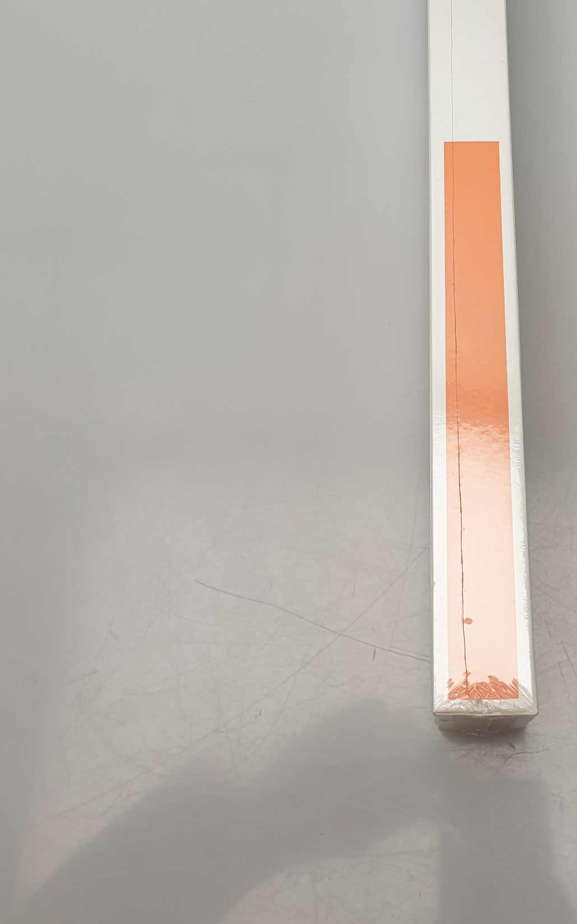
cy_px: 222
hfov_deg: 29.1
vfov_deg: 44.6
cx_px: 476
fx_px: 1082
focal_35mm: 43
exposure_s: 1/100
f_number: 2.4
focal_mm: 4.3
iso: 64
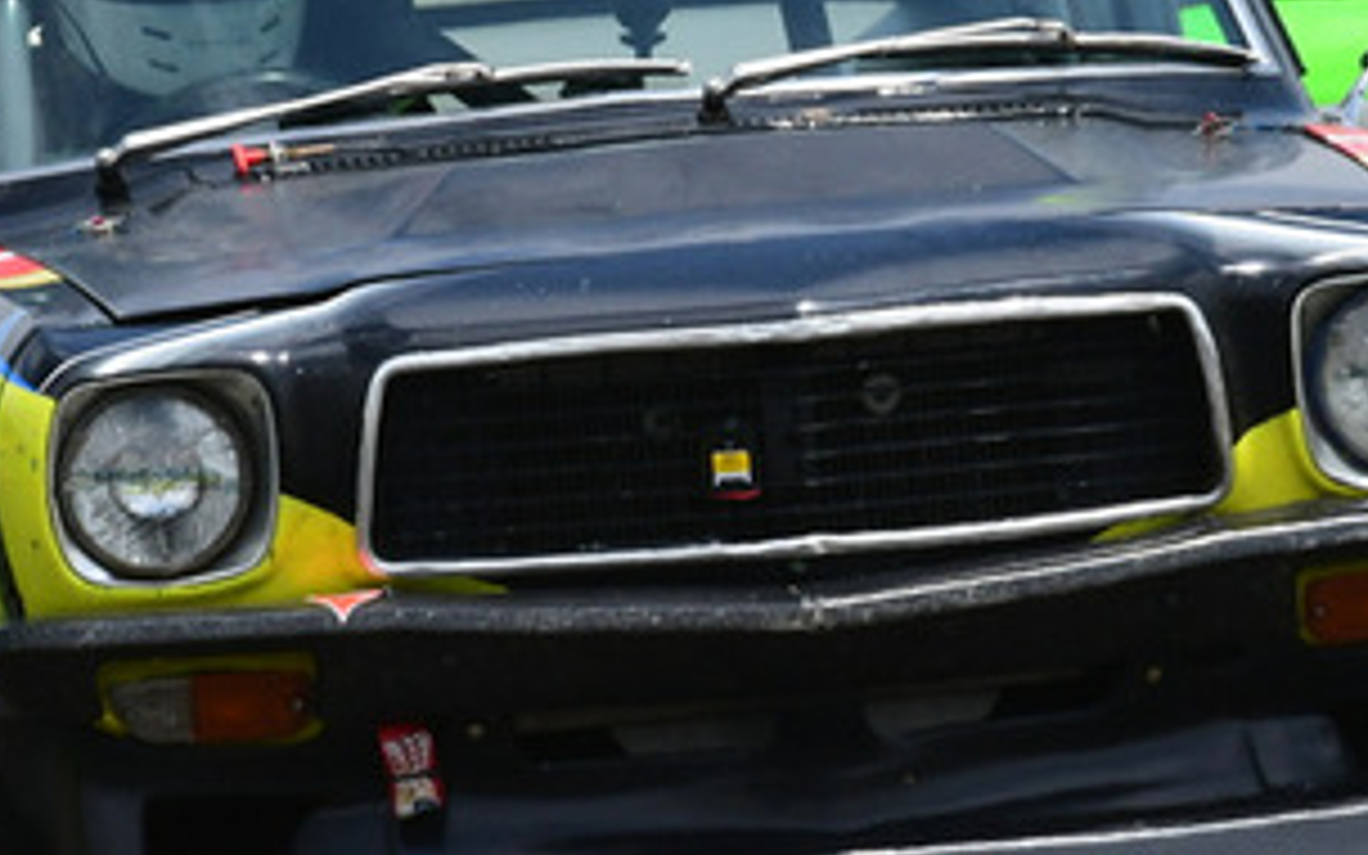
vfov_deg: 0.9
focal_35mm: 1530
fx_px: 57042
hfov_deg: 1.4
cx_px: 729
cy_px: 76
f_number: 14
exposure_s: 1/640
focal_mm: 380
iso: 640
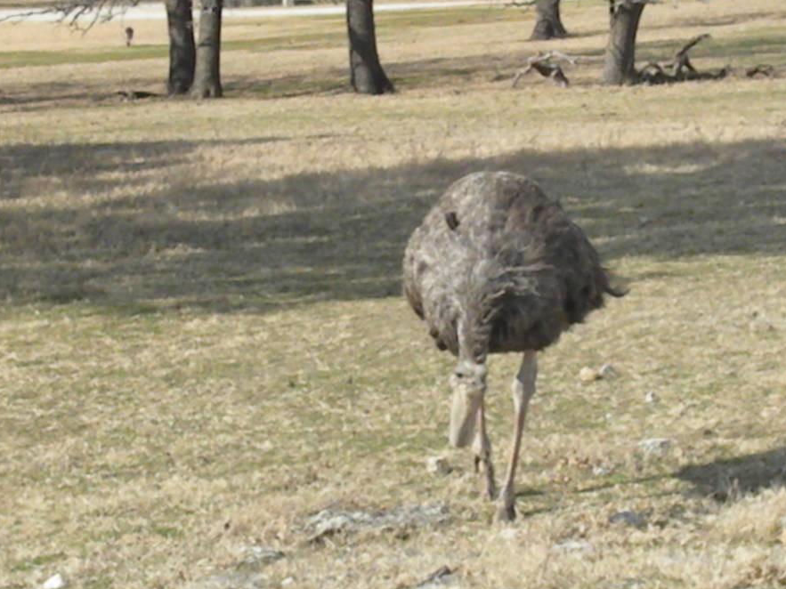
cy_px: 399
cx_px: 453
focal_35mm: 154
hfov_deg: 12.8
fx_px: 3496
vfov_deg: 9.6
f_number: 14
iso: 640
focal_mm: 15
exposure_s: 1/385
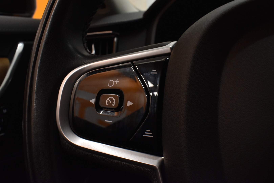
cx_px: 137
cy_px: 92
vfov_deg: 43.6
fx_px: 228
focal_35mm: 30
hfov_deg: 61.9
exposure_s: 1/30
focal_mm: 20
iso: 800
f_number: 13
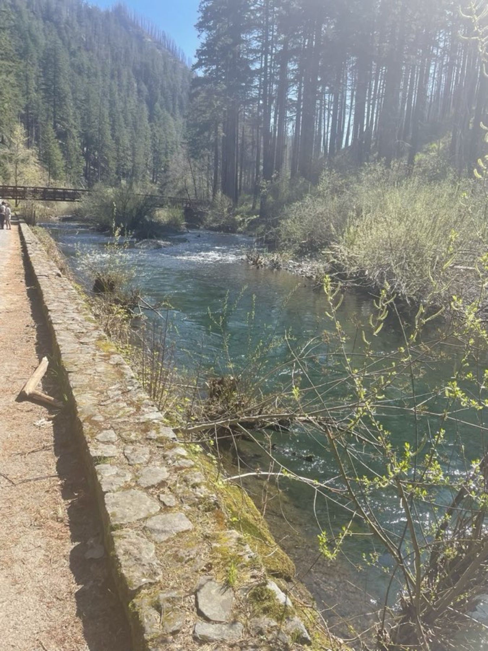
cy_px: 326
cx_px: 244
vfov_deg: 67.3
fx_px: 489
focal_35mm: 26
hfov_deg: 53.1
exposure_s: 1/1435
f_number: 1.6
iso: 32
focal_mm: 4.2
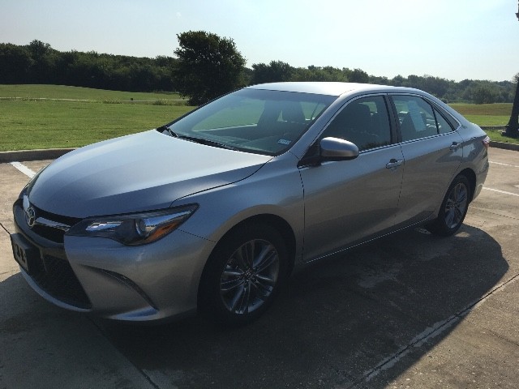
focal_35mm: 29
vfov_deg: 48.2
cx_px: 260
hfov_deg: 61.7
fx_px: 435
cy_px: 194
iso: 25
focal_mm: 4.15
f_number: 2.2
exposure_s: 1/2959
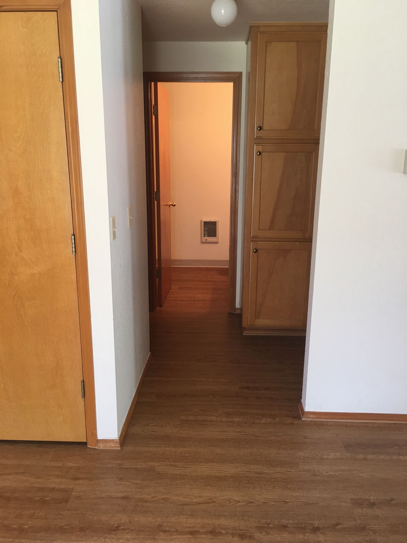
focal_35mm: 29
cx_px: 204
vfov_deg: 61.7
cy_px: 272
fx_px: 455
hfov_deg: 48.2
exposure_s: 1/15
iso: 32
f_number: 2.2
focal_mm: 4.15
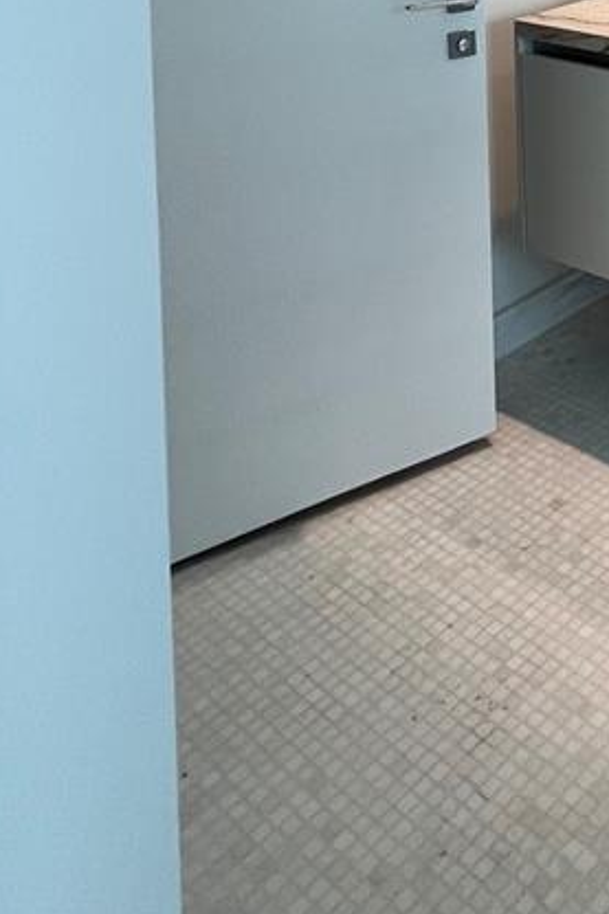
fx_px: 990
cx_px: 796
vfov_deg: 36.8
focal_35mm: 39
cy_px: -204
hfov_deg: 28.1
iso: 50
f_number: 1.8
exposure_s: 1/120
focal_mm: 1.57
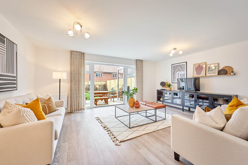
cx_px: 124
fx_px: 101
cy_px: 82
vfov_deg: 78.9
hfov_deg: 101.9
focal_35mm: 15
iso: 100
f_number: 9
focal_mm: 14.6
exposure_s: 1/8
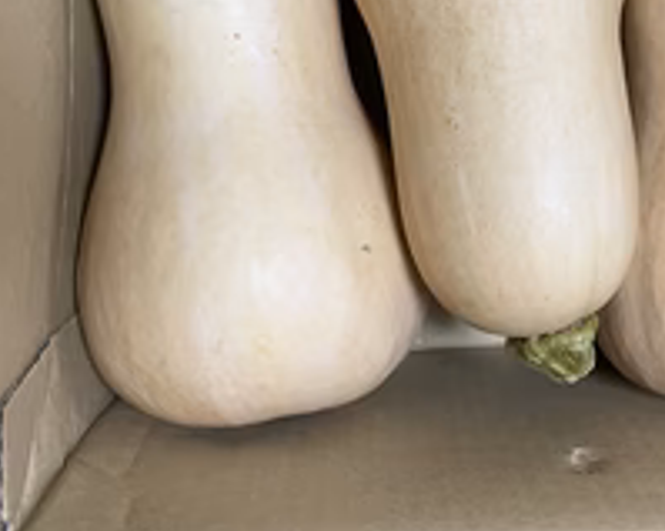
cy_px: 114
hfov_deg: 35.6
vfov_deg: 29.1
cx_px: 518
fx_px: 1003
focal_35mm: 51
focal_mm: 5.1
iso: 100
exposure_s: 1/60
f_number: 1.6
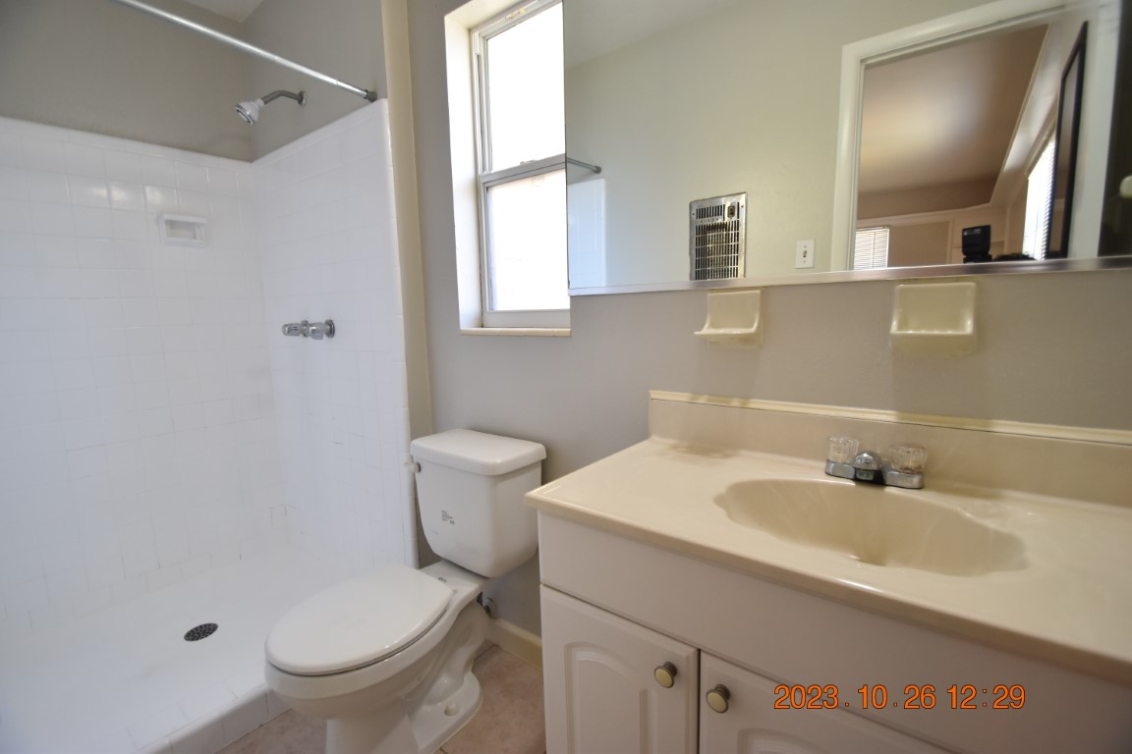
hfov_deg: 100.4
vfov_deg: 77.3
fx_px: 472
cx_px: 566
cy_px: 377
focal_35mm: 15
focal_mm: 10
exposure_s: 1/60
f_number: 4
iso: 640
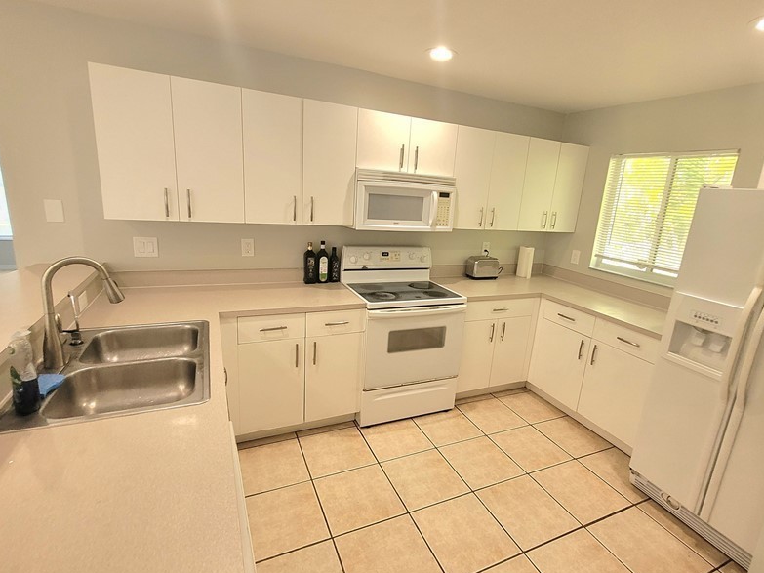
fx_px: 375
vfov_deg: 74.7
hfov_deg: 91.0
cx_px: 390
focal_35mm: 17
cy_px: 281
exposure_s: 1/60.2
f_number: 2.2
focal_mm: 1.74
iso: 200
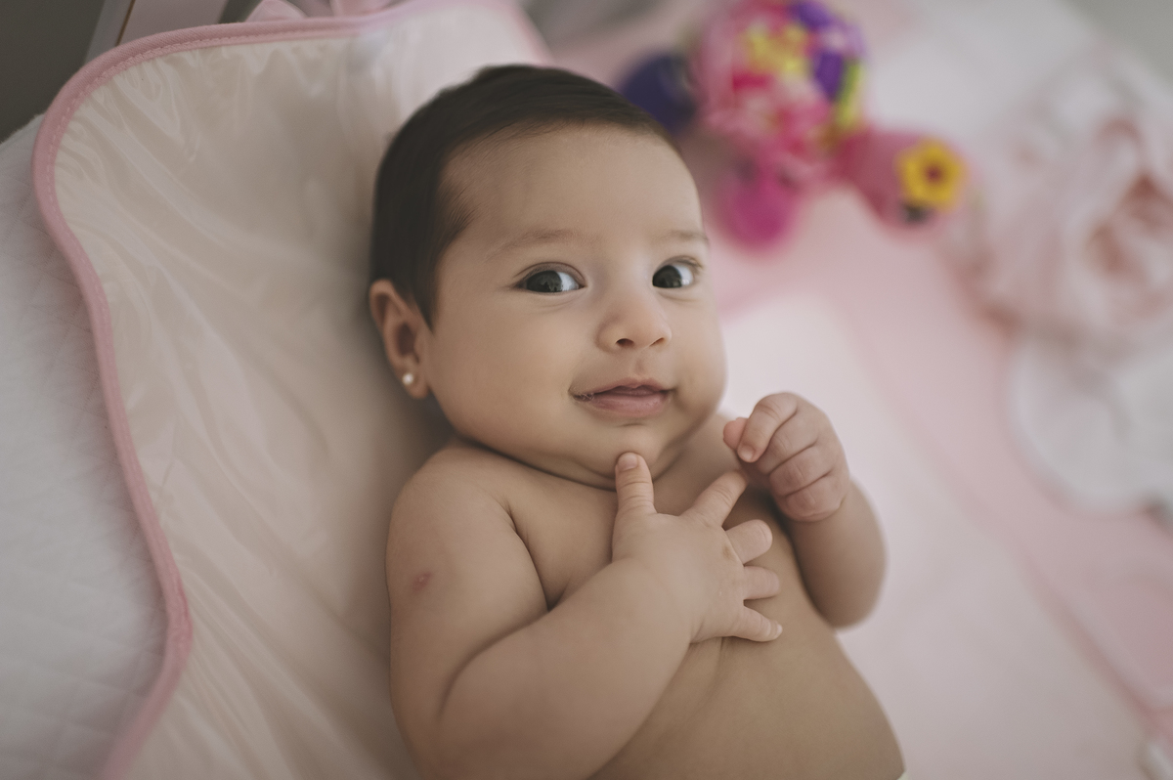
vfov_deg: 37.8
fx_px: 1139
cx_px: 586
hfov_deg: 54.5
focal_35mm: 35
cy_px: 390
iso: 320
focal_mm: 35
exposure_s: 1/60
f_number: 1.4
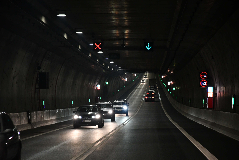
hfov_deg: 13.1
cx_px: 120
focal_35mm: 157
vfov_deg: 8.7
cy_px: 80
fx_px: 1042
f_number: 5.6
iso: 3200
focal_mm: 105
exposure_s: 1/80
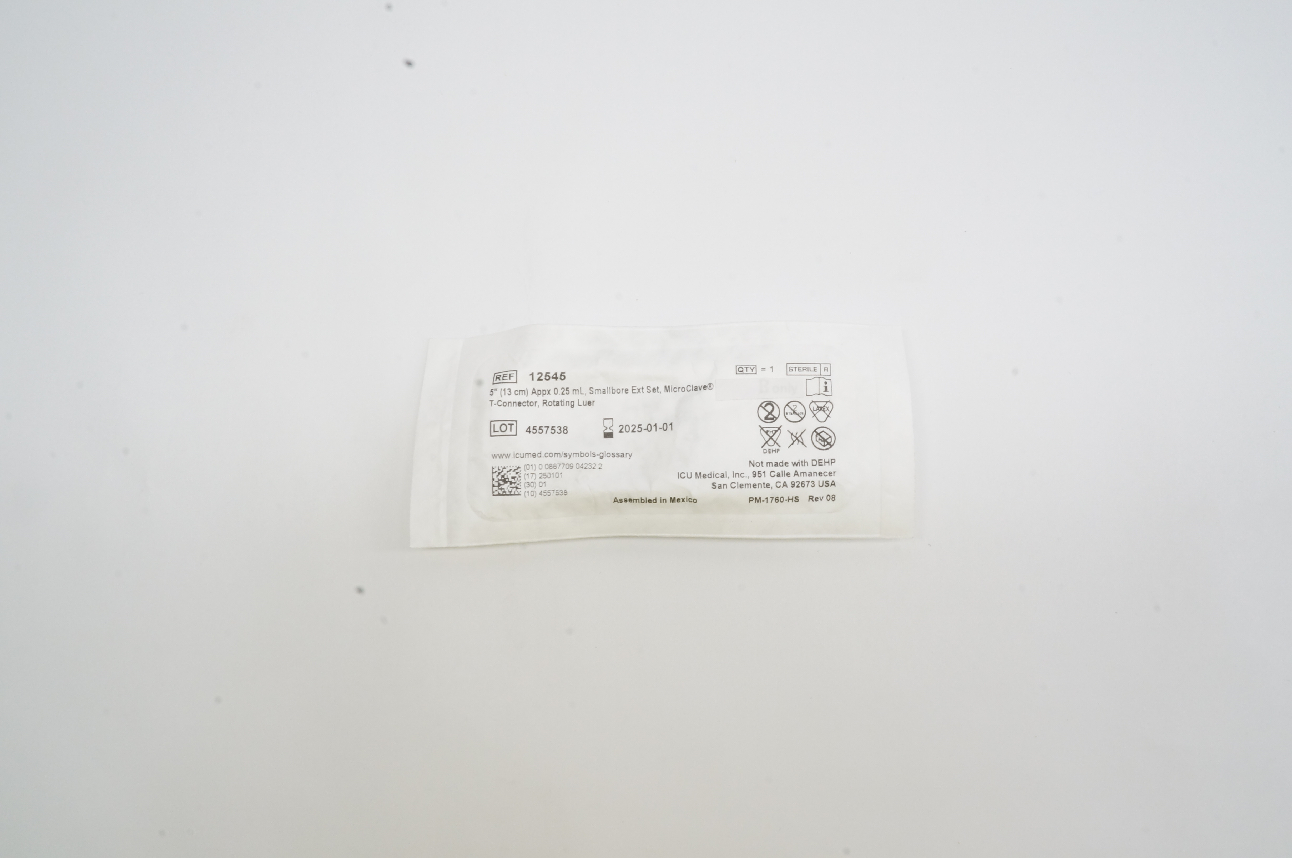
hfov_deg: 59.5
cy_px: 429
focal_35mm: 32
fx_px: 1129
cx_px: 646
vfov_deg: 41.6
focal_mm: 21
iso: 800
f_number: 22
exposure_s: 1/10
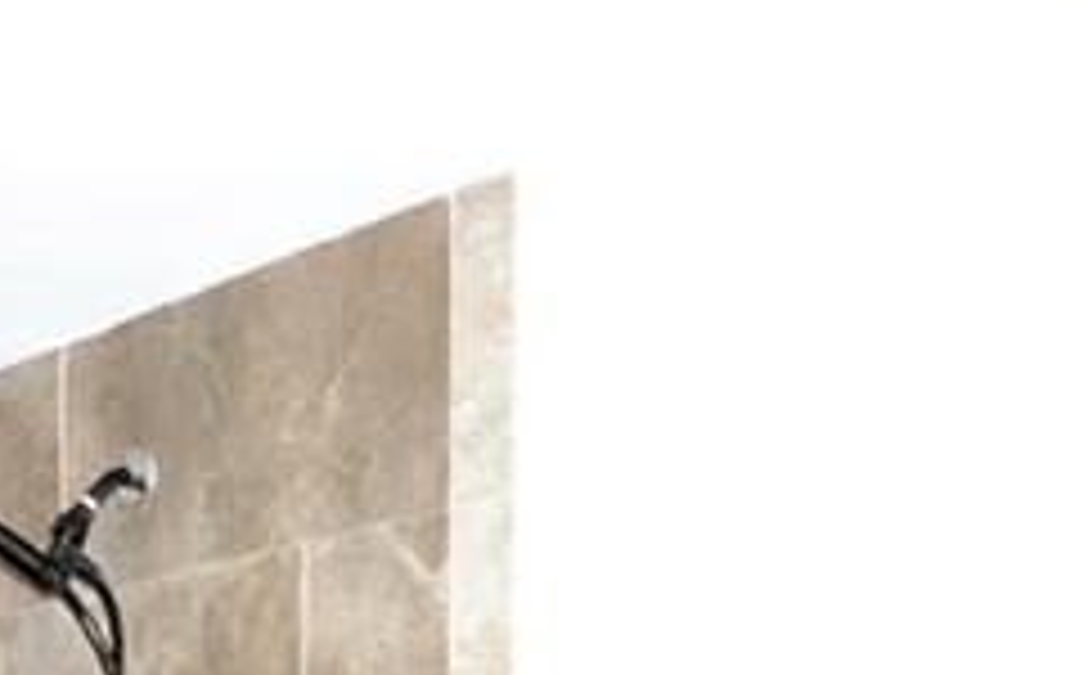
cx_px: 126
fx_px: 1918
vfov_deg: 18.5
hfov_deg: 30.3
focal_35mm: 65
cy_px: 891
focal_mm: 10
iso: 100
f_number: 3.5
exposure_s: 1/200
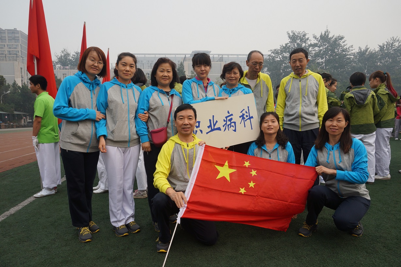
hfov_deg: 73.8
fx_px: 267
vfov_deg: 53.0
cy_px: 134
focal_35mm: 24
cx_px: 200
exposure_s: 1/250
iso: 200
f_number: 8
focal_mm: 16
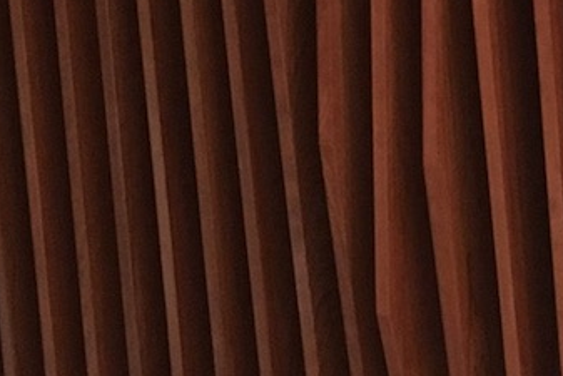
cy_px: -204
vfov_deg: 8.3
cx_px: 550
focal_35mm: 161
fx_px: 2519
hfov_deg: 12.6
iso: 400
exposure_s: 1/15
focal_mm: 4.15
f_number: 2.2
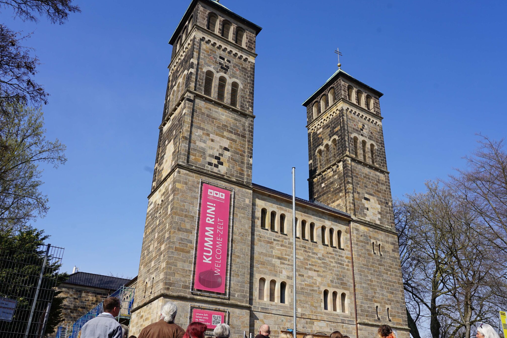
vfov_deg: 43.3
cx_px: 279
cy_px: 209
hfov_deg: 61.8
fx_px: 423
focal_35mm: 30
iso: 100
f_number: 10
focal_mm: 24
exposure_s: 1/160
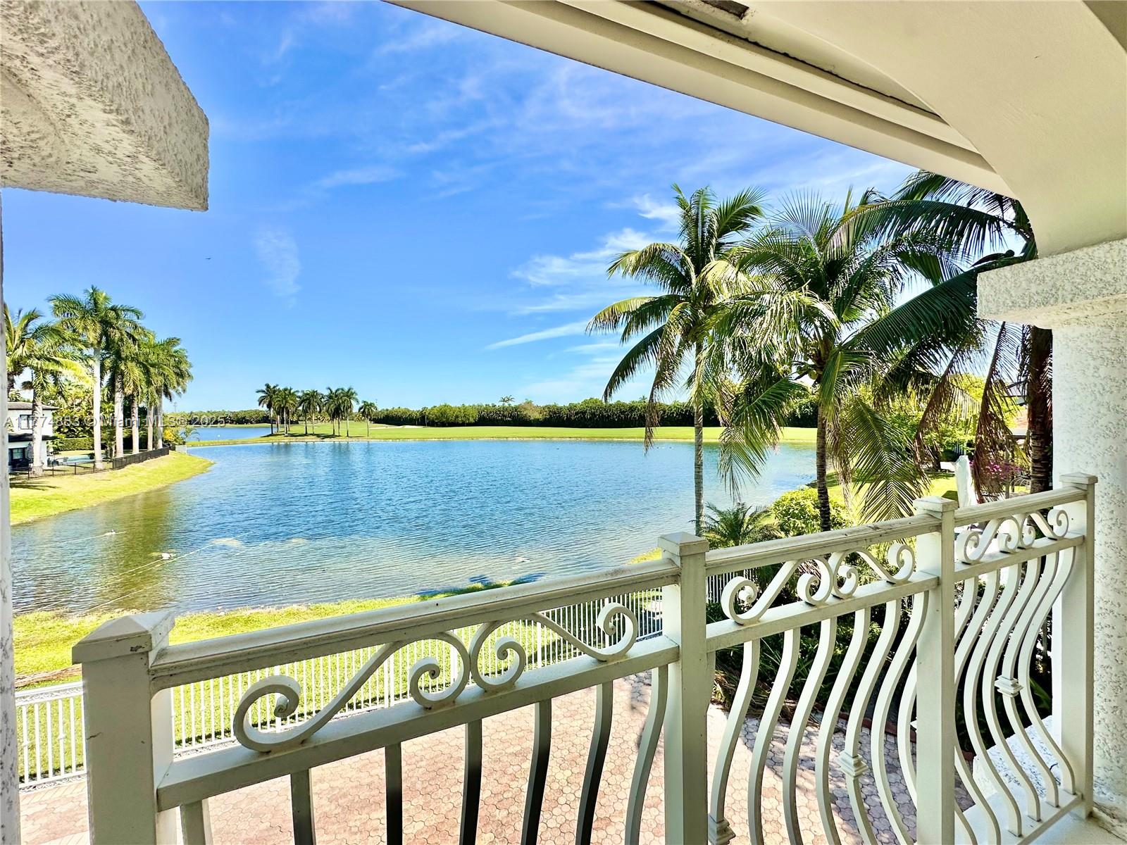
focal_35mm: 14
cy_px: 422
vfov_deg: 85.7
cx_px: 564
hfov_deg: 102.1
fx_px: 456
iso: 50
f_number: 2.2
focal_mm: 2.22
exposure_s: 1/1825
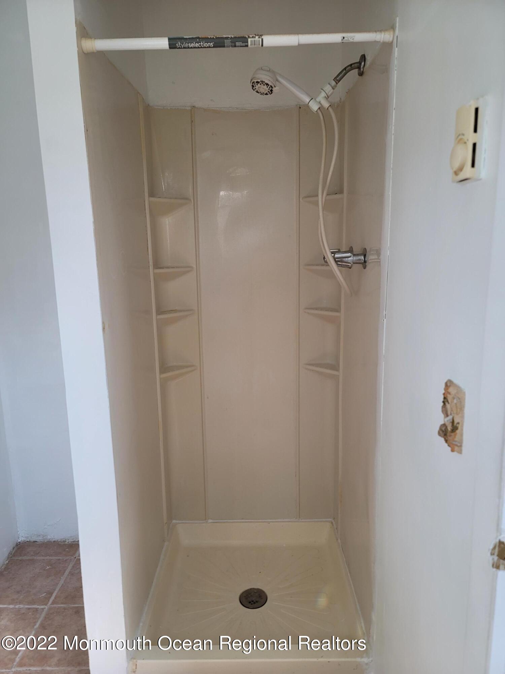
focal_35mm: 25
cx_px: 252
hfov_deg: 54.9
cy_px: 337
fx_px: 486
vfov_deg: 69.4
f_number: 1.8
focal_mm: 7
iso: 80
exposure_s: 1/120
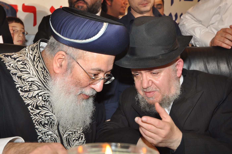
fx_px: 367
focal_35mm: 57
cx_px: 116
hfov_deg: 35.1
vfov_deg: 23.7
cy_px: 77
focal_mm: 38
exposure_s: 1/80
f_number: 6.3
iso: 400
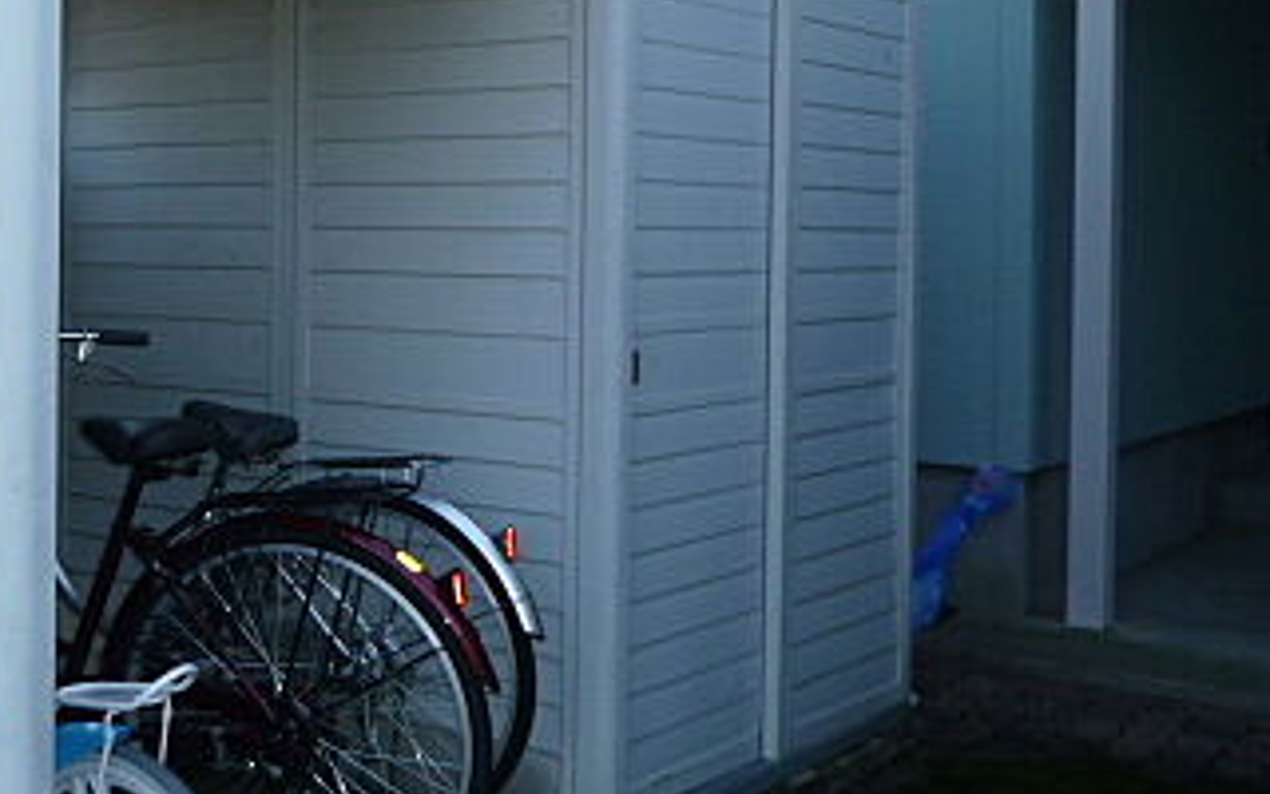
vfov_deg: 24.3
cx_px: 71
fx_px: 1834
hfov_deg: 35.4
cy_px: 262
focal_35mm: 53
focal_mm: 4.4
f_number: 2.8
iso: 100
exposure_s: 1/500
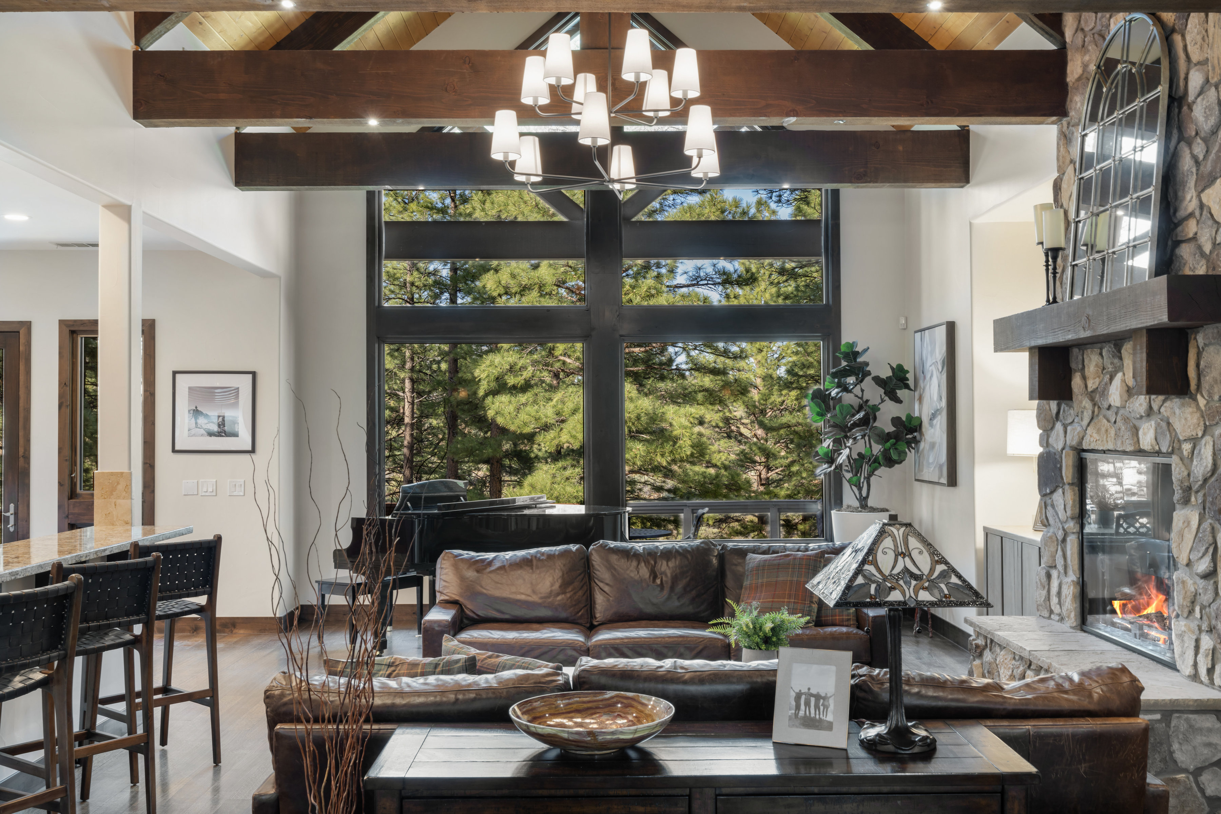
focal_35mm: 35
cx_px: 610
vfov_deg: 37.9
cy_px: 407
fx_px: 1187
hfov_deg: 54.4
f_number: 10
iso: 100
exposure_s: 1
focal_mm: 35
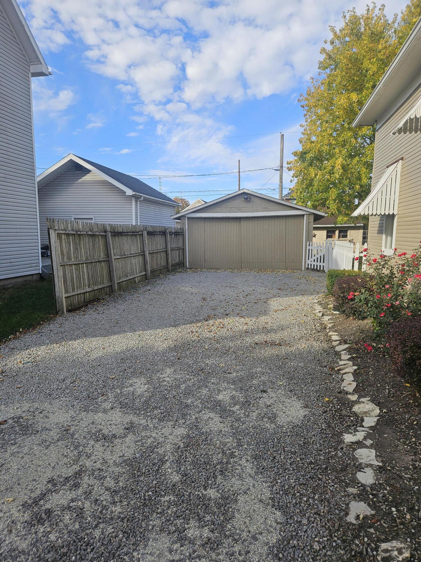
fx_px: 373
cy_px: 281
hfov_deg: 58.9
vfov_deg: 73.9
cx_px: 210
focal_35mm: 23
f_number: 1.8
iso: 25
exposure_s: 1/1005
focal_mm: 5.4
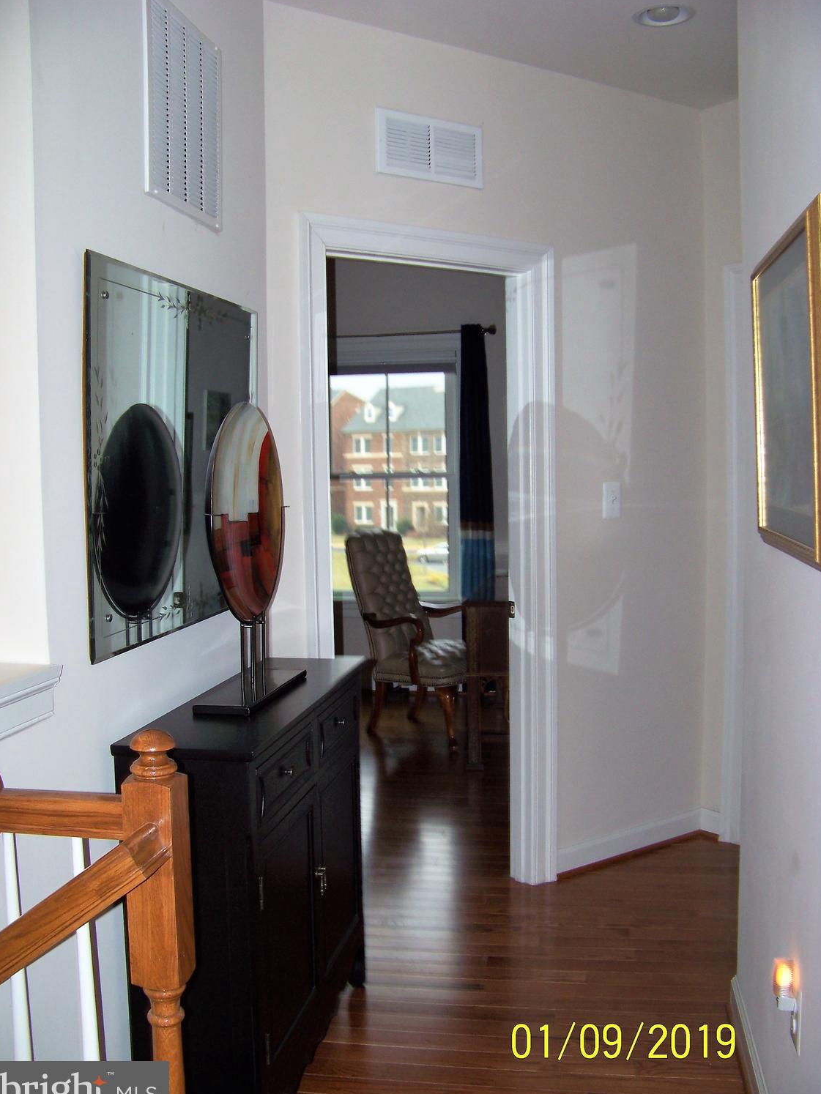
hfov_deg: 38.7
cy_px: 559
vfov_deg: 50.1
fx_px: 1170
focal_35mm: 37
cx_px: 408
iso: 64
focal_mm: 5.85
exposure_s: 1/30
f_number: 2.8
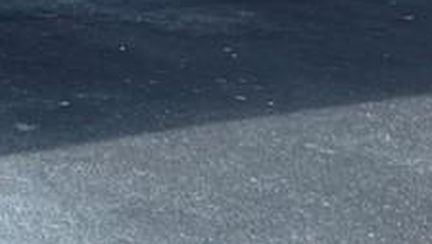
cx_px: -204
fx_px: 2132
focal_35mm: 186
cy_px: -423
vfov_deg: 6.1
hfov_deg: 11.1
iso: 80
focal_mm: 6.76
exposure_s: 1/2604
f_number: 1.78
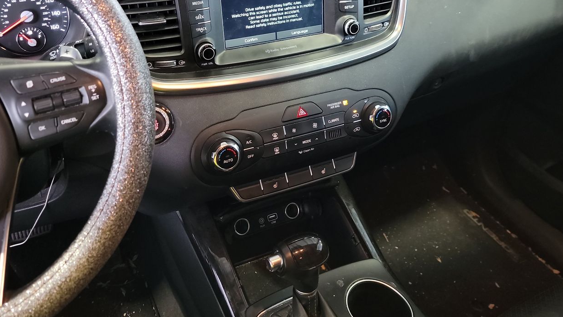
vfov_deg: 34.1
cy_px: 88
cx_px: 276
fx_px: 508
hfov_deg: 58.0
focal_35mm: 34
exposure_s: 1/30
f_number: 1.8
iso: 900
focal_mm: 6.7
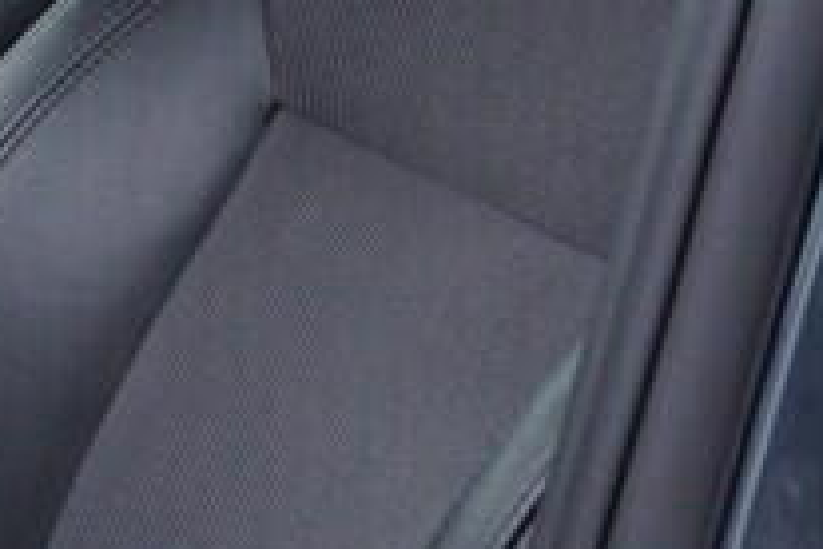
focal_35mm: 178
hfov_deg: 10.2
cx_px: -1109
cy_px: -392
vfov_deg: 7.5
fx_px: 4069
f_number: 3.2
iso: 125
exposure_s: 1/50
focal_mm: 24
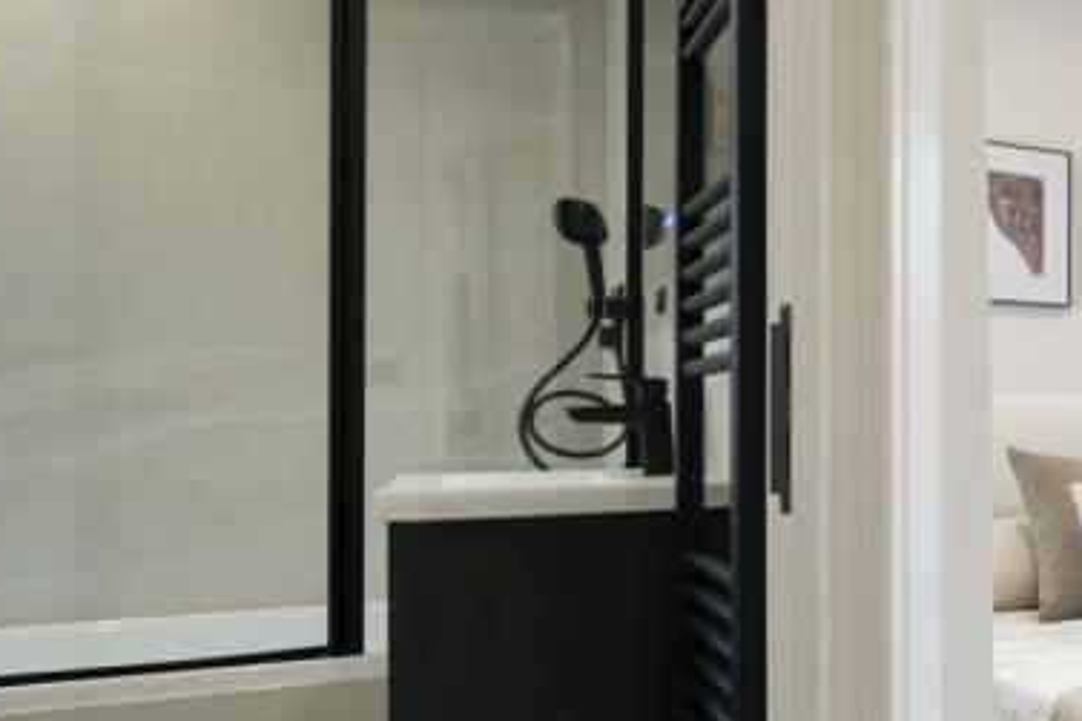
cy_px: 424
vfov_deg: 34.9
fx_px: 1142
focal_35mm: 38
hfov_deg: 38.1
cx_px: 1292
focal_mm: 14
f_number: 16
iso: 200
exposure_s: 1.6
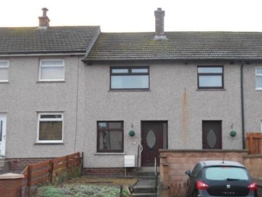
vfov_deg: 34.1
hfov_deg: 44.6
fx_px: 318
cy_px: 126
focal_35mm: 42
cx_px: 153
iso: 100
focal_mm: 5.8
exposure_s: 1/30
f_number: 3.6
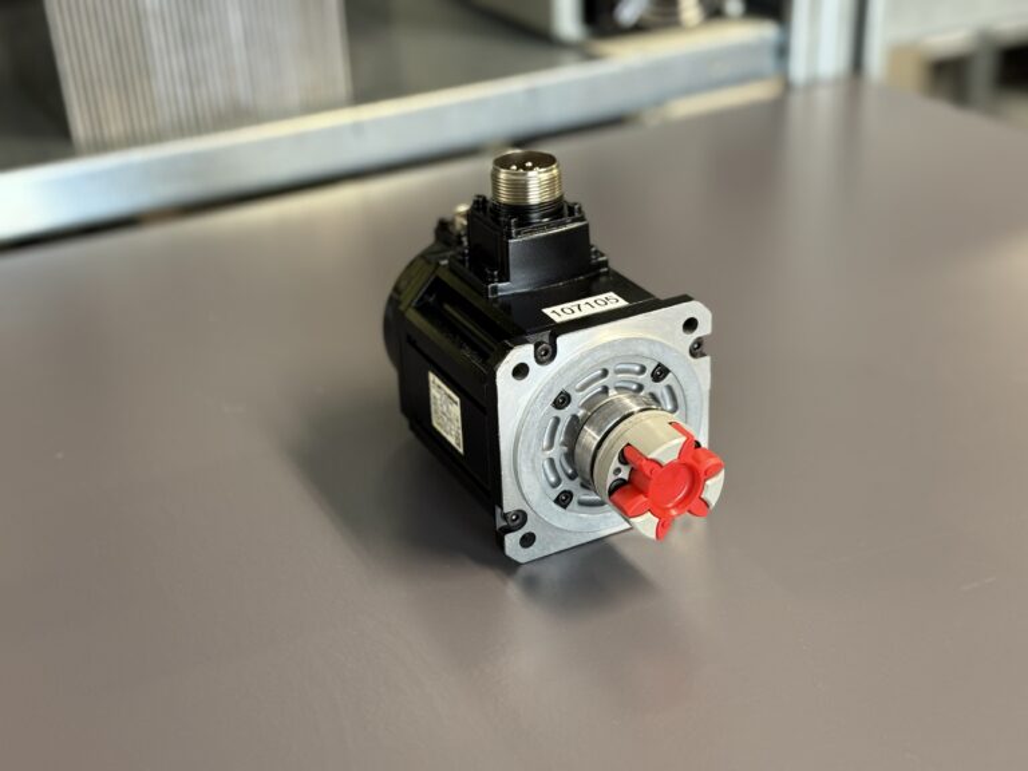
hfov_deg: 39.7
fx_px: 1425
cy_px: 386
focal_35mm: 48
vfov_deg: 30.3
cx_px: 514
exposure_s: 1/33
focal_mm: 6.76
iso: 250
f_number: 1.78
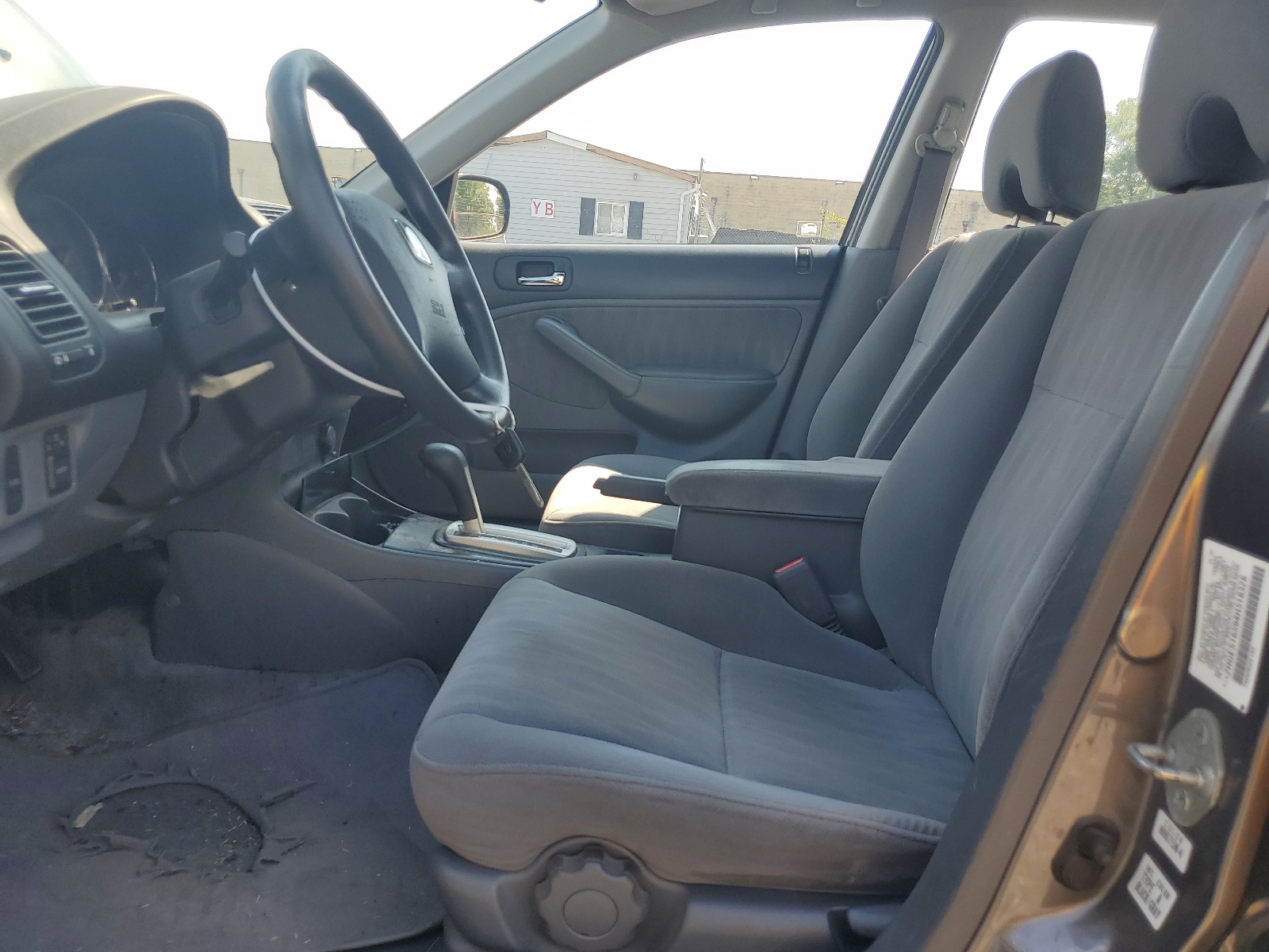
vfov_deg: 53.1
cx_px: 634
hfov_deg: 67.3
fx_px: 953
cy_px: 476
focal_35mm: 26
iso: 50
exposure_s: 1/714
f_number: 1.5
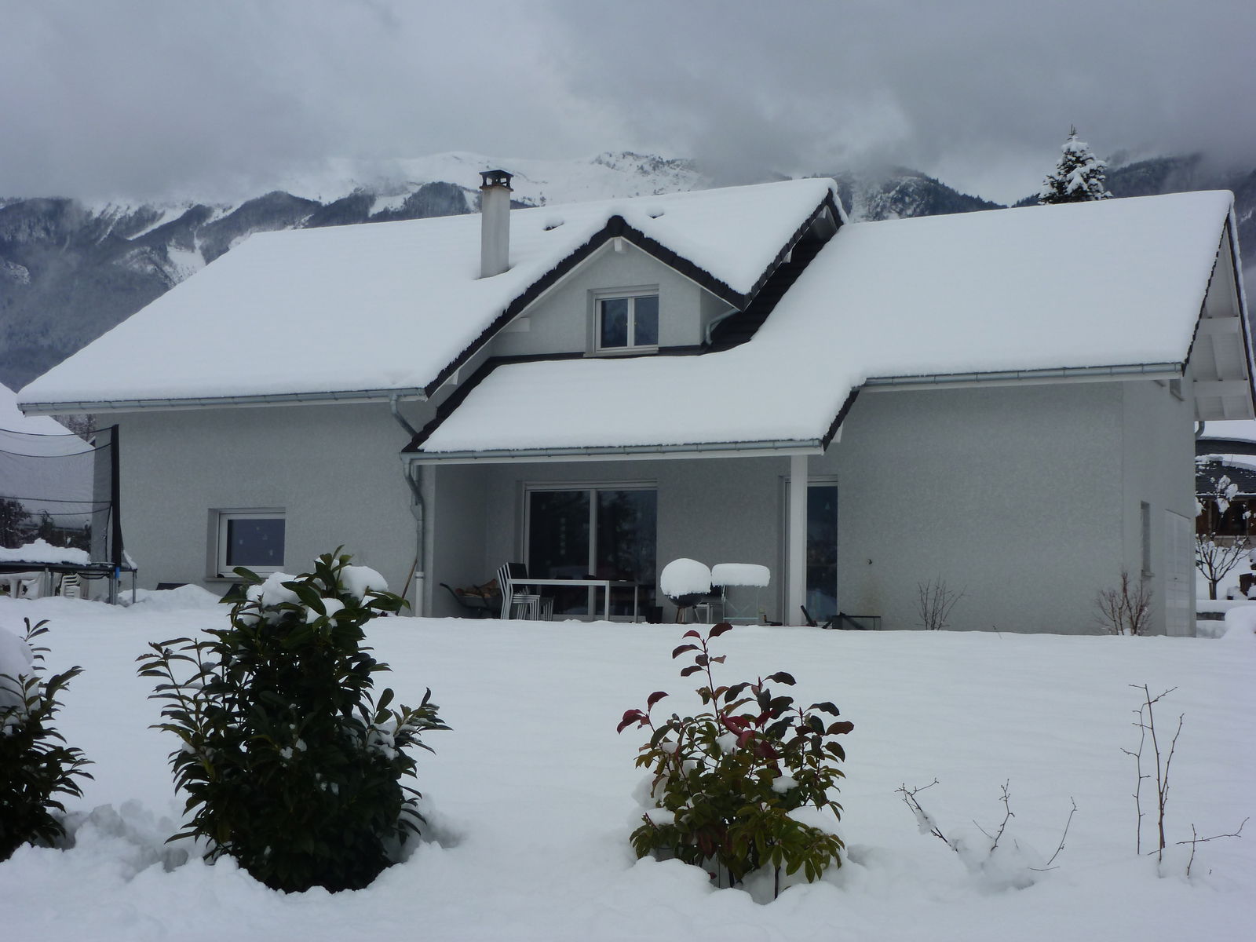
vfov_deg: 32.2
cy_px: 471
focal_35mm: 45
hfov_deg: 42.1
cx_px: 628
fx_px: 1633
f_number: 4
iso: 100
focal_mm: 8
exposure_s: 1/320
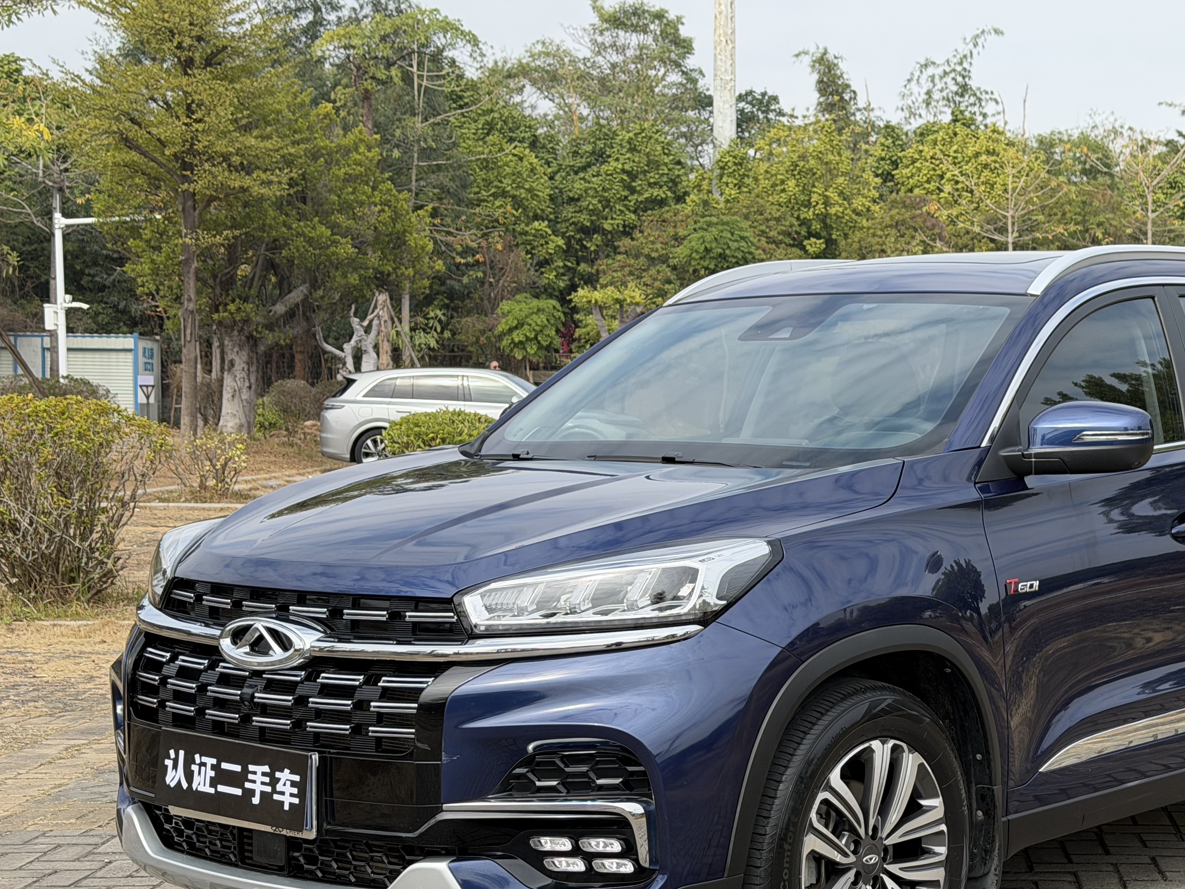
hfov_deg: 28.7
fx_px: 2293
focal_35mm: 67
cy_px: 543
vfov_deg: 21.9
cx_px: 811
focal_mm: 6.76
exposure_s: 1/2494
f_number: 1.78
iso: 64
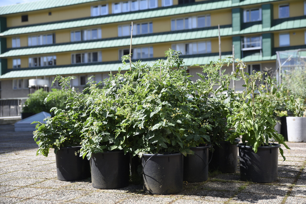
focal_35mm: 48
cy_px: 102
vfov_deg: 28.1
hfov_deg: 41.1
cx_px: 153
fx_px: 408
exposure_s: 1/1250
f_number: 2.8
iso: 160
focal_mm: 48
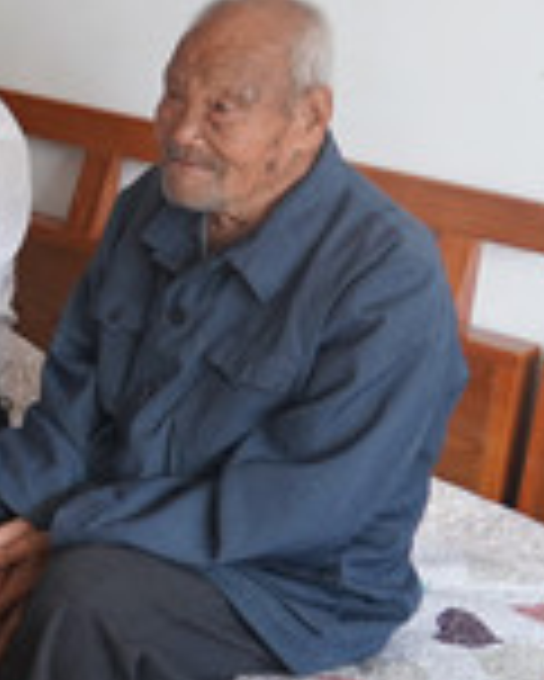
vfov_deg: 21.6
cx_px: -436
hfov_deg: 15.1
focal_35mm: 88
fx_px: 1769
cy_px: 234
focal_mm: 24
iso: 1600
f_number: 4
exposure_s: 1/160
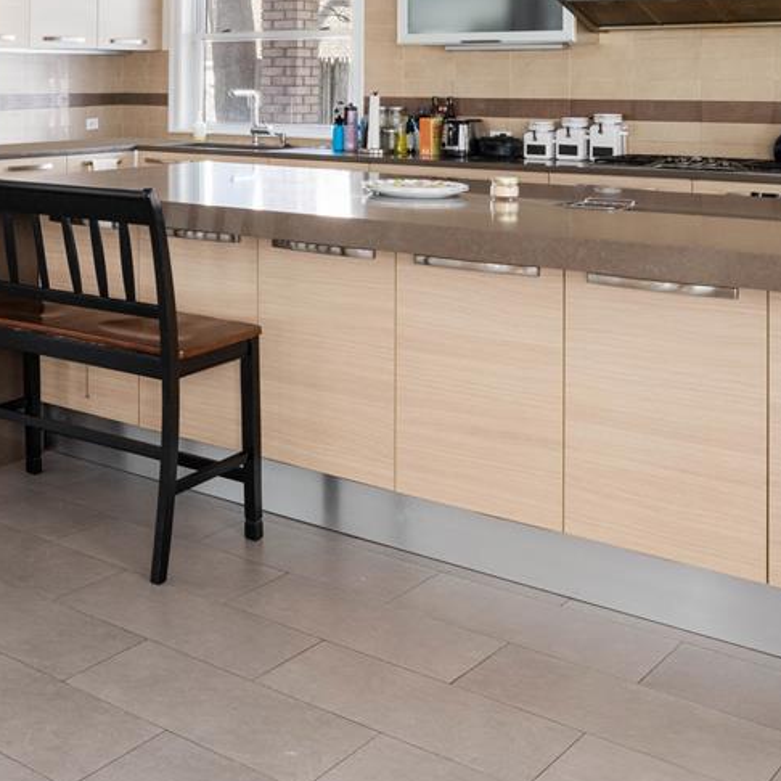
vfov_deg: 34.7
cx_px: 8
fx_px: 1200
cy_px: 137
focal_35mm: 47
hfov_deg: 33.2
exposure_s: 1/1.67
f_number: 10
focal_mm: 14
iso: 200
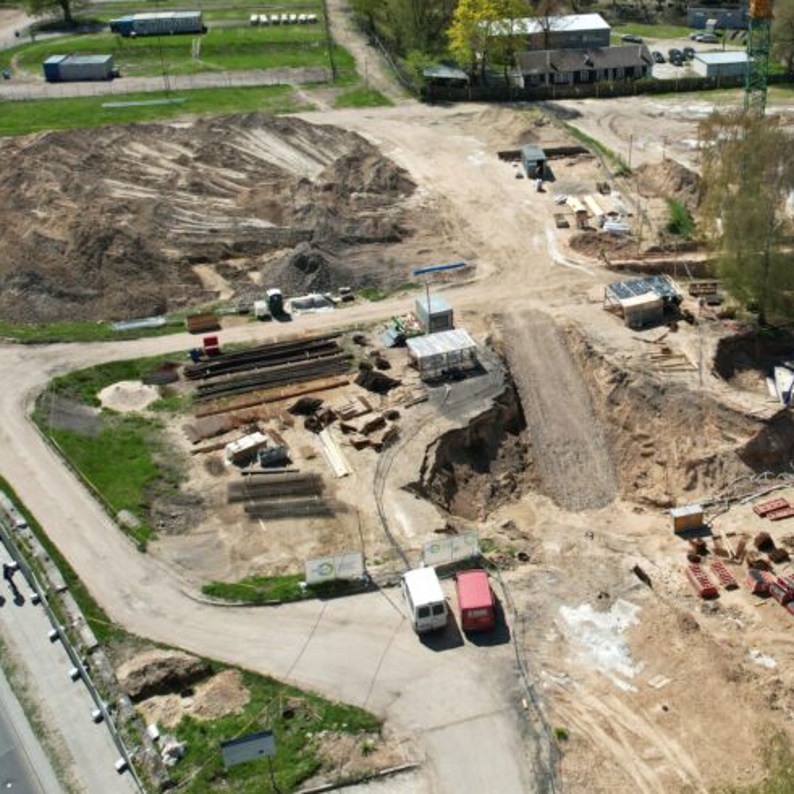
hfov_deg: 41.6
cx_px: 593
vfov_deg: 42.5
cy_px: 292
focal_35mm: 39
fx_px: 1012
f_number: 2.8
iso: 110
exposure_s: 1/1600
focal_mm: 8.38
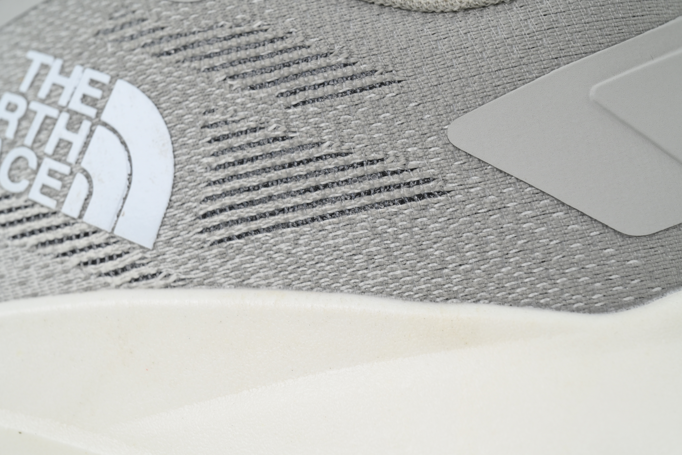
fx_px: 1932
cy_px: 228
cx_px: 341
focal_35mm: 102
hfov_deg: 20.0
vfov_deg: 13.4
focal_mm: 102
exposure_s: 1/100
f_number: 11
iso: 400
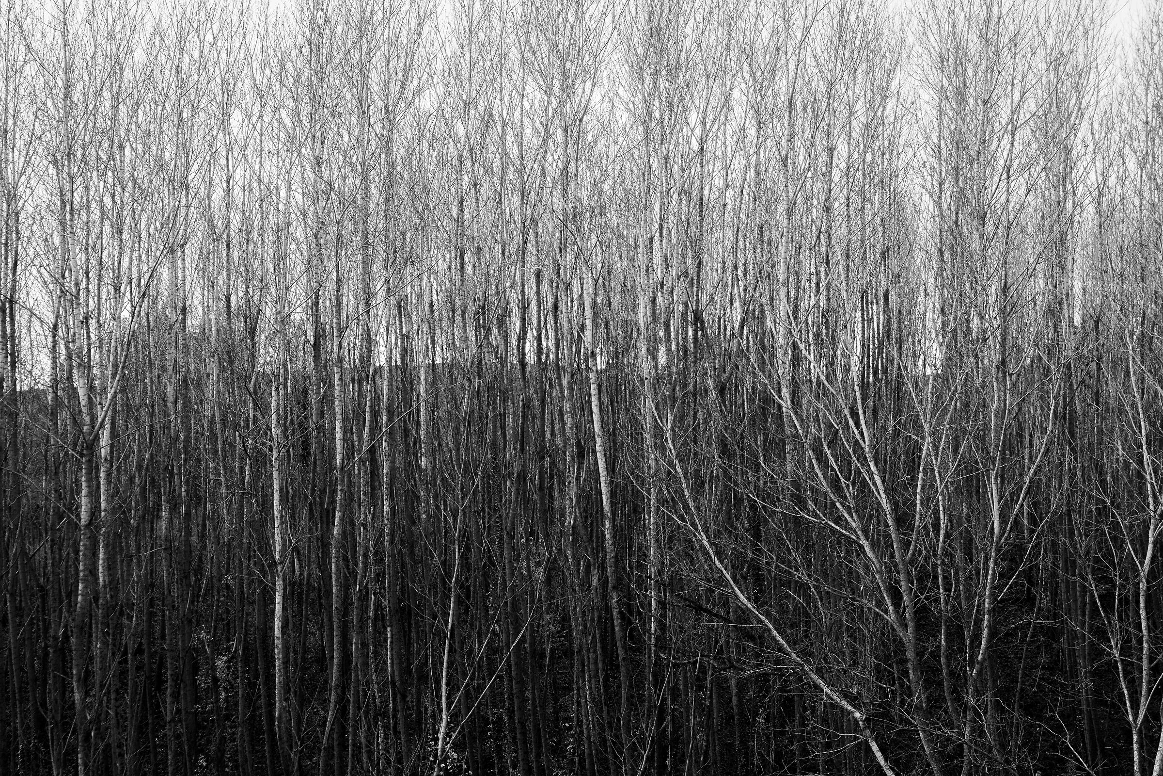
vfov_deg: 19.5
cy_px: 388
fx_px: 2261
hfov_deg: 28.8
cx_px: 582
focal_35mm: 70
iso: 400
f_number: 11
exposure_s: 1/160
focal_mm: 70
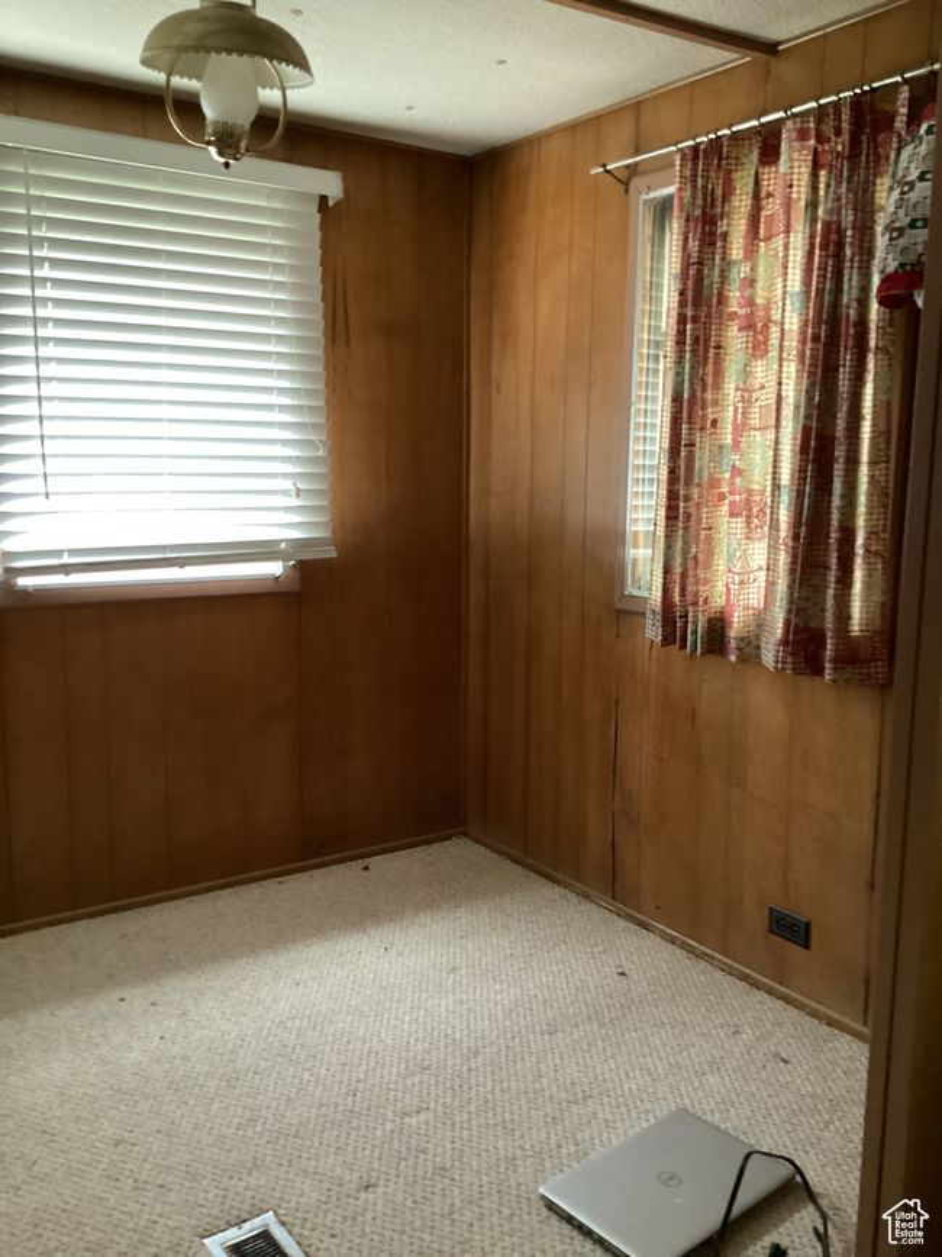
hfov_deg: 45.4
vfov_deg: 58.4
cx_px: 471
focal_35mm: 31
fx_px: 1125
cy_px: 628
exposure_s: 1/60
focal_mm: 3.3
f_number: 2.4
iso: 320
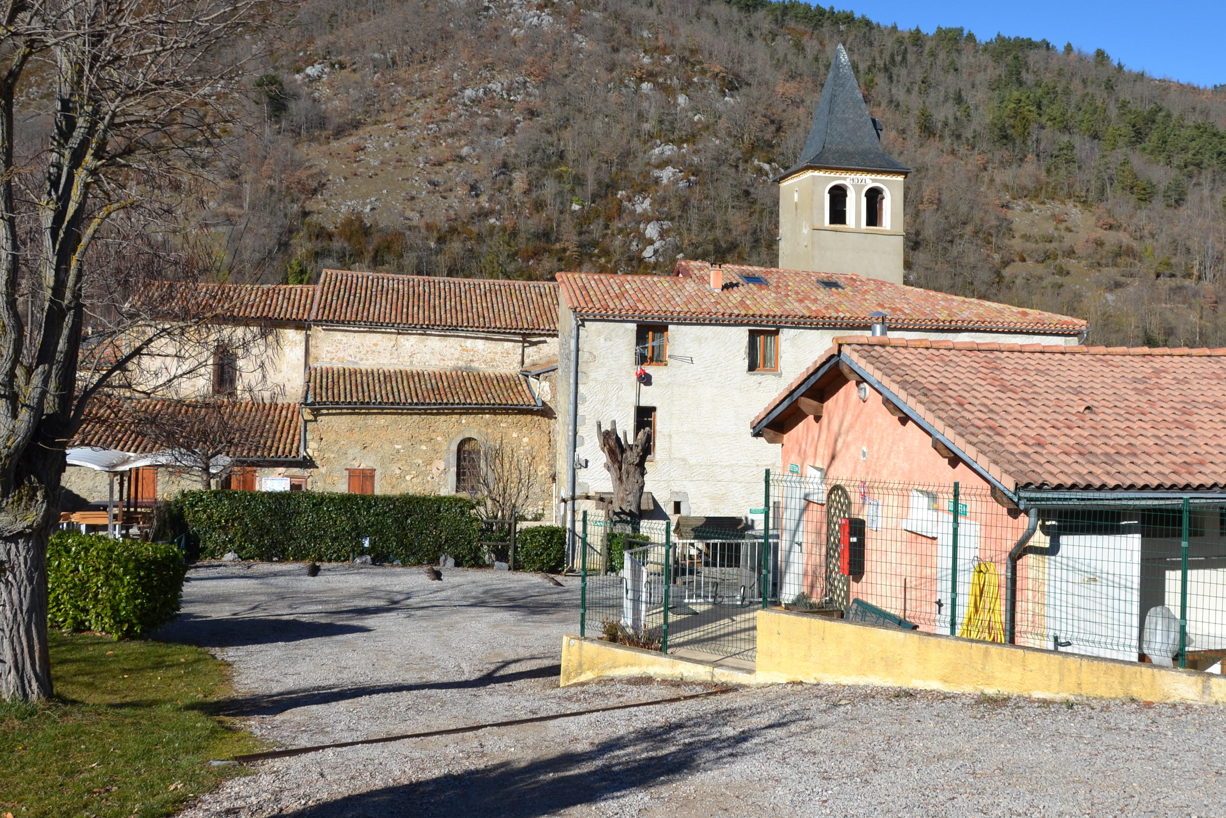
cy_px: 313
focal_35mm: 37
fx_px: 1260
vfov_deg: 35.8
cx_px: 723
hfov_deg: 51.6
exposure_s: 1/250
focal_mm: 18
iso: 100
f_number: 8
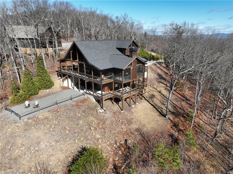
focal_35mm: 24
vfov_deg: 56.8
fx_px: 161
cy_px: 87
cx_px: 116
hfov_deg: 71.6
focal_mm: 12.29
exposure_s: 1/1250
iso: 100
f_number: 2.8
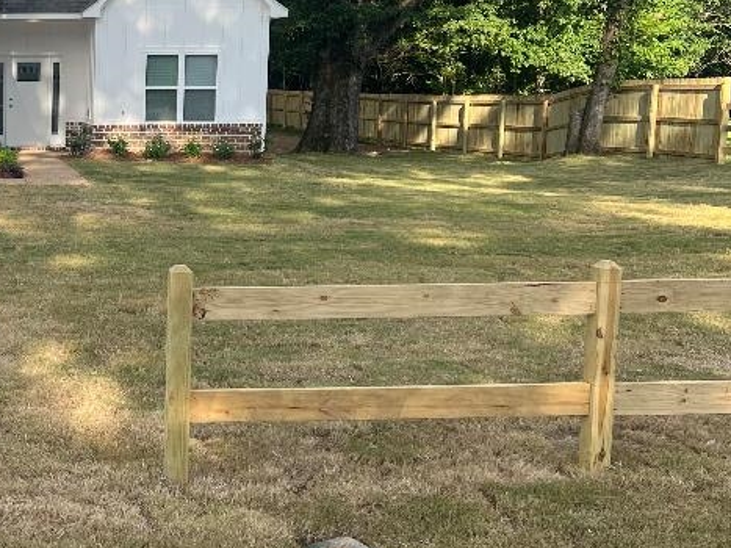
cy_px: 238
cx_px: -17
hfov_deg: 31.1
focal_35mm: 57
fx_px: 1203
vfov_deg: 25.6
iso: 50
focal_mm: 5.7
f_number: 1.5
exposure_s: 1/1531
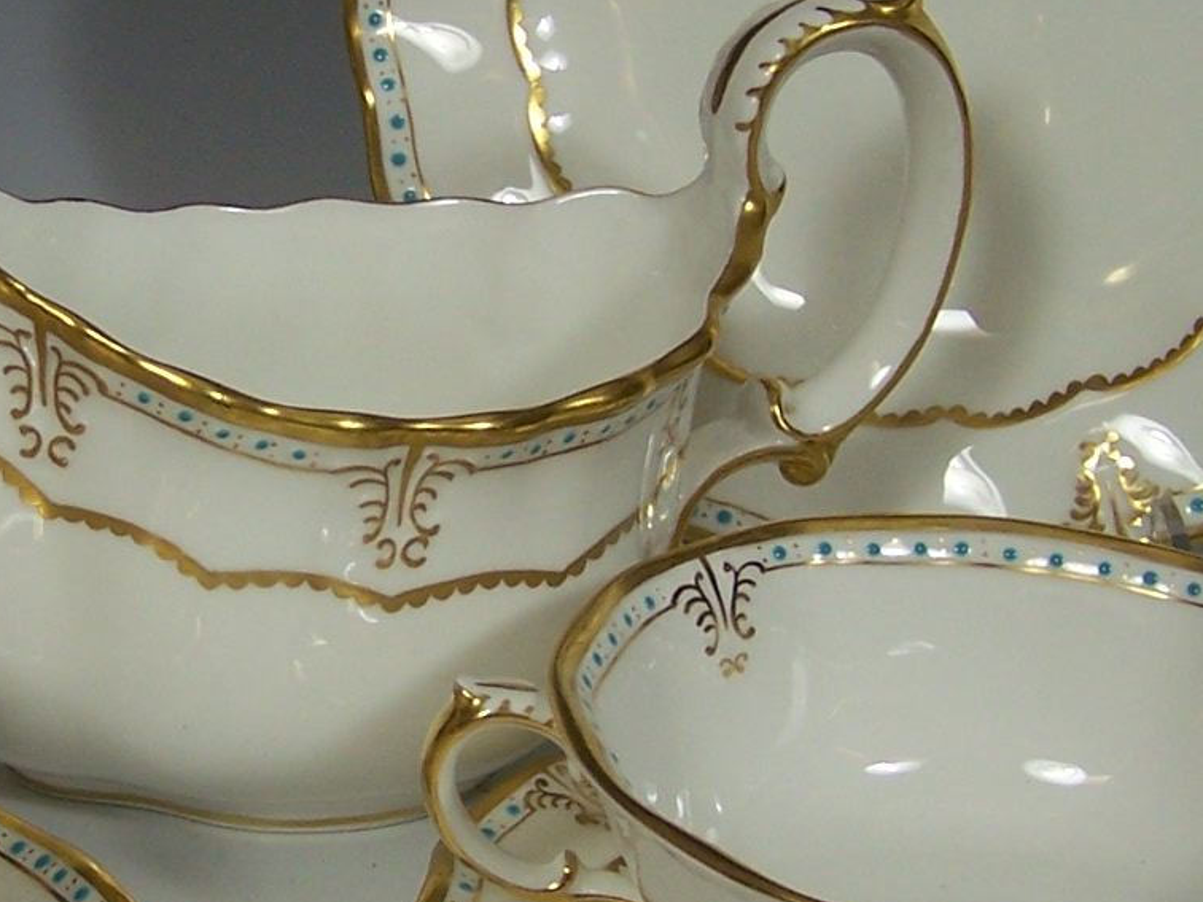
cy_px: 417
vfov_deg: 14.4
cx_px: 286
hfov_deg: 18.9
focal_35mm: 103
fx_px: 3580
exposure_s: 1/90
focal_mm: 6.3
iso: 80
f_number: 2.8
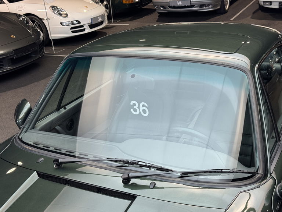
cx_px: 141
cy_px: 106
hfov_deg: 39.7
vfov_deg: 30.3
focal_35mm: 48
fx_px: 391
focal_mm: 6.76
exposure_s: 1/50
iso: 64
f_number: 1.78
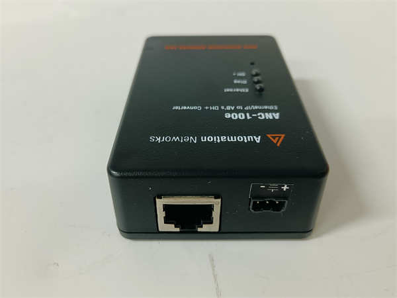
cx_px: 198
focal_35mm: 27
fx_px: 310
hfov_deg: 65.3
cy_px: 149
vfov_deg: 51.4
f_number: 1.9
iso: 957
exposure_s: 1/50
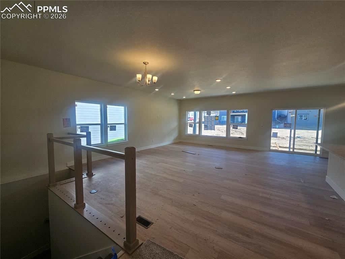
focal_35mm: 13
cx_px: 172
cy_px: 130
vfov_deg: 89.9
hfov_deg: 106.2
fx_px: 130
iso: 50
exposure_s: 1/165
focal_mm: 2.2
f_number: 2.2
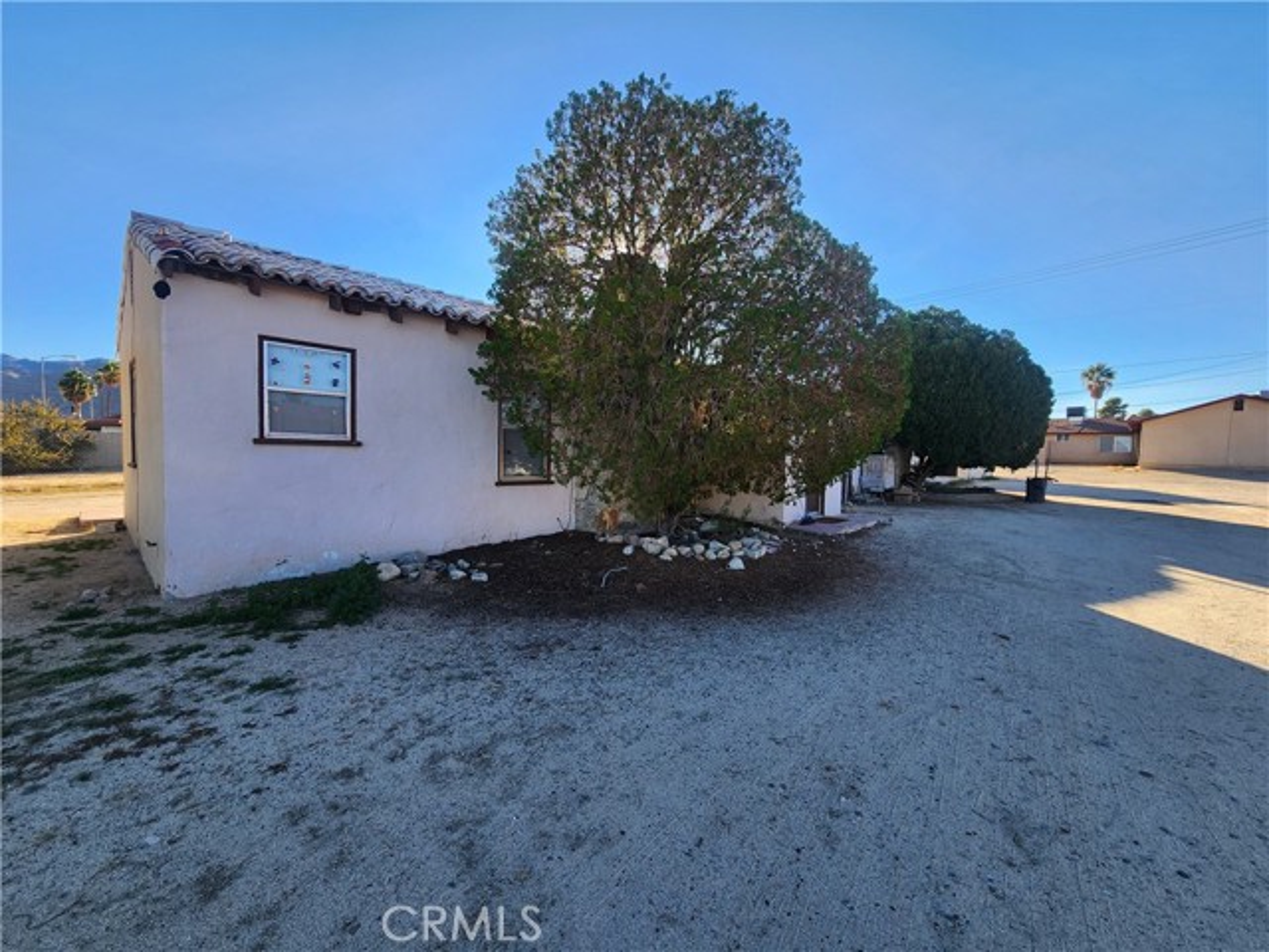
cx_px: 634
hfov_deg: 106.2
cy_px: 476
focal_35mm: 13
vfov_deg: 89.9
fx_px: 477
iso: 50
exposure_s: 1/732
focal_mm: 2.2
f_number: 2.2
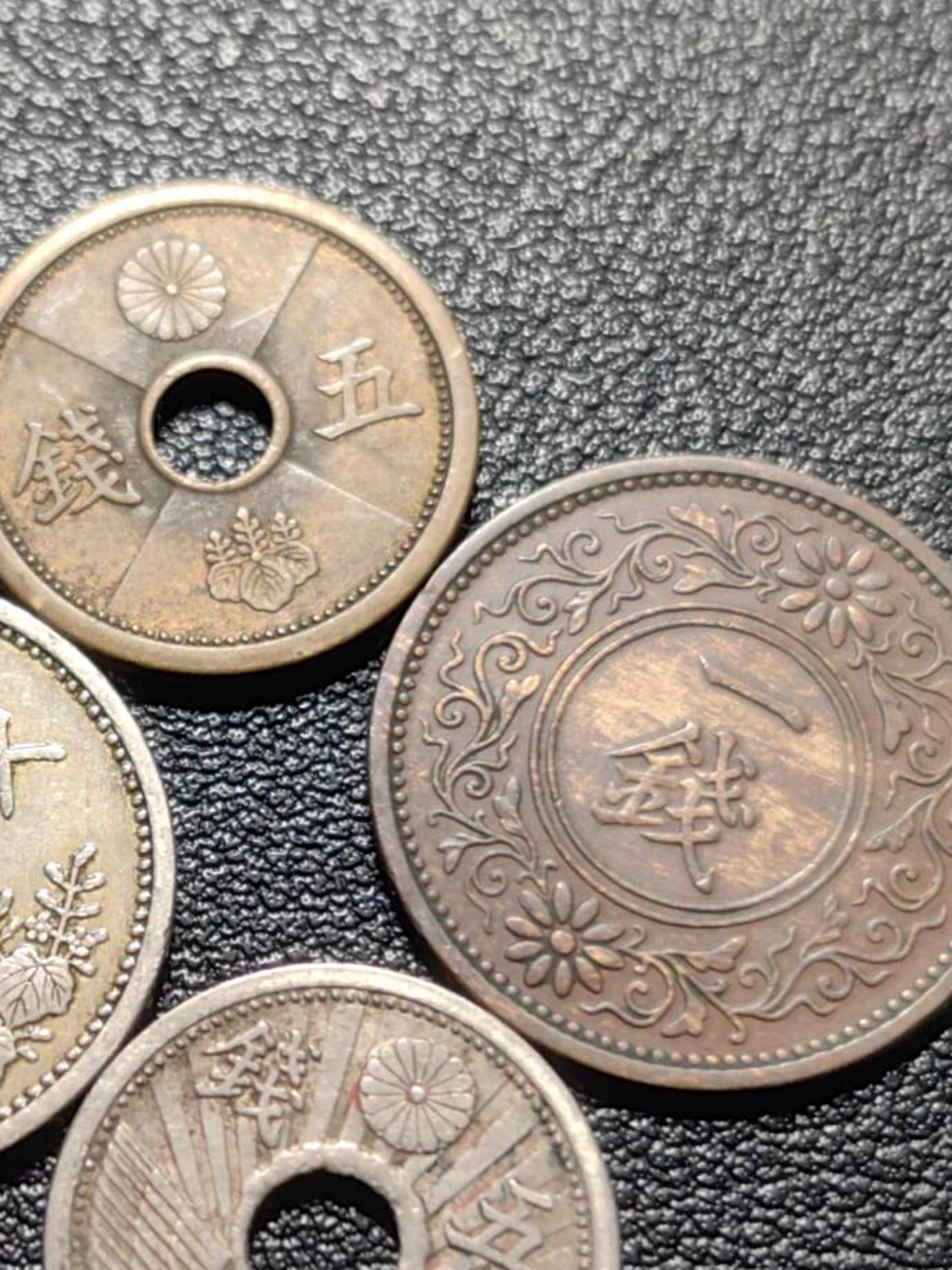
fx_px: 3300
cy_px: 797
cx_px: 236
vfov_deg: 21.7
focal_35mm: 90
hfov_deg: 16.3
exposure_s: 1/100
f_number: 1.4
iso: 64
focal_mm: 5.75
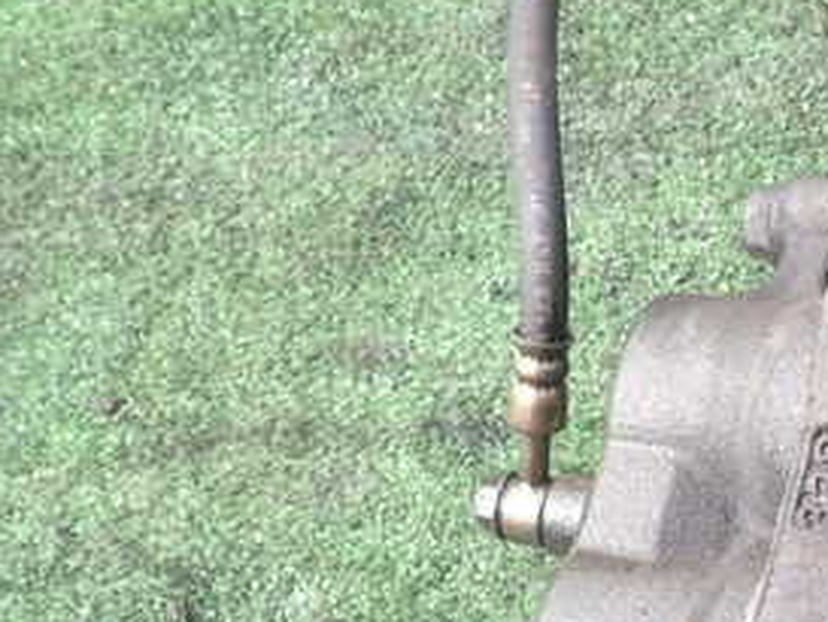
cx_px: 883
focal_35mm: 55
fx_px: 1316
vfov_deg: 26.1
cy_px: 498
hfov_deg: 31.5
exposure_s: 1/250
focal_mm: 4.5
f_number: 2.8
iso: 100
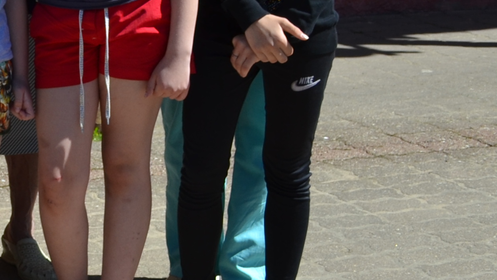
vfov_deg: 9.2
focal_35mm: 128
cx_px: -414
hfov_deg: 14.6
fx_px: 1687
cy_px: -166
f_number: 8
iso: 100
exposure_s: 1/250
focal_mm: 22
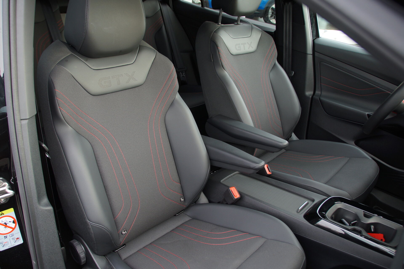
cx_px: 202
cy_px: 134
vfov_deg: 47.9
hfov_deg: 67.4
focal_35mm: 27
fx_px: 303
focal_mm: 18
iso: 160
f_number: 4
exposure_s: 1/60
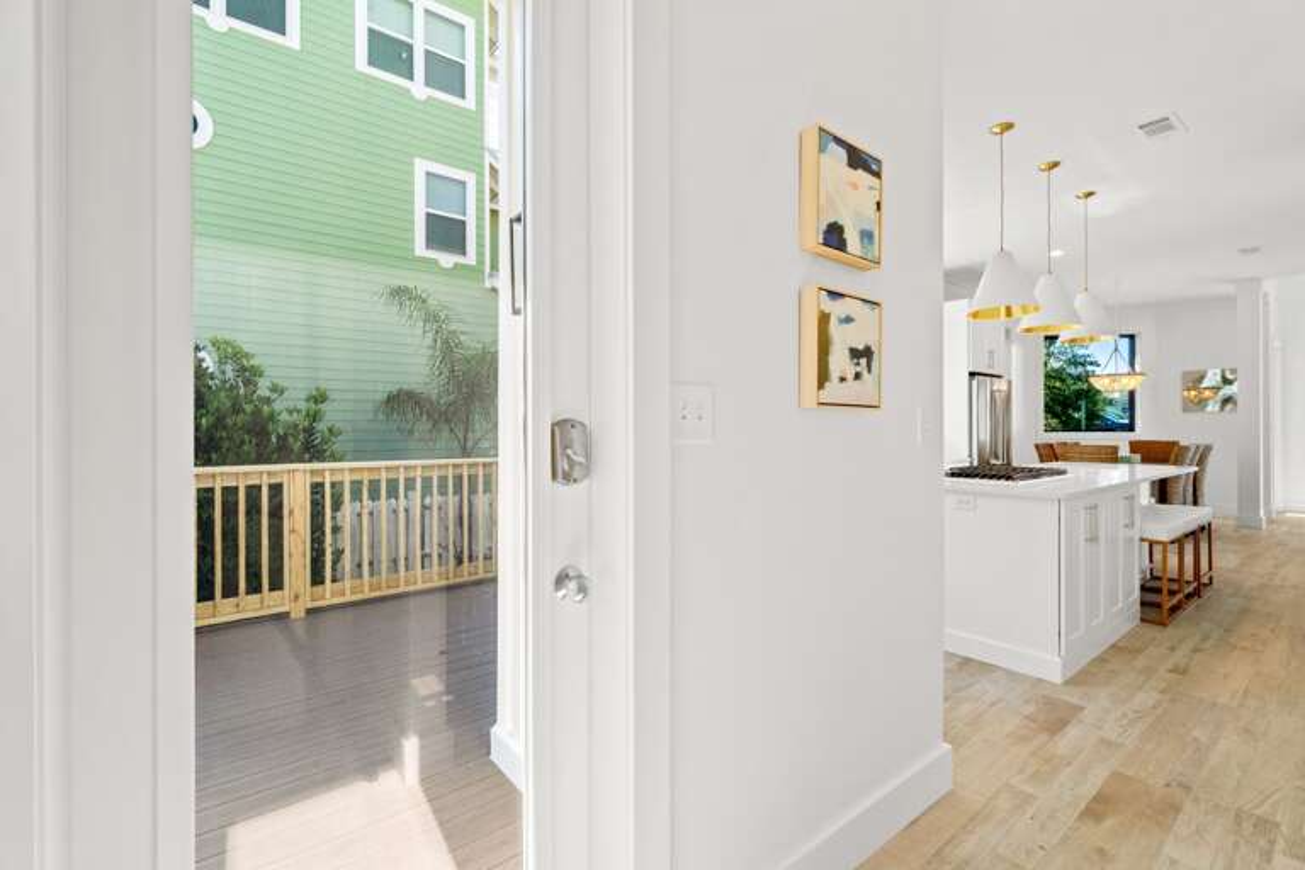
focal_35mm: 15
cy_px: 435
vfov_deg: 77.3
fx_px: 544
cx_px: 652
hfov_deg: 100.4
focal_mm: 10
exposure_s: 1/4
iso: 400
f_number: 9
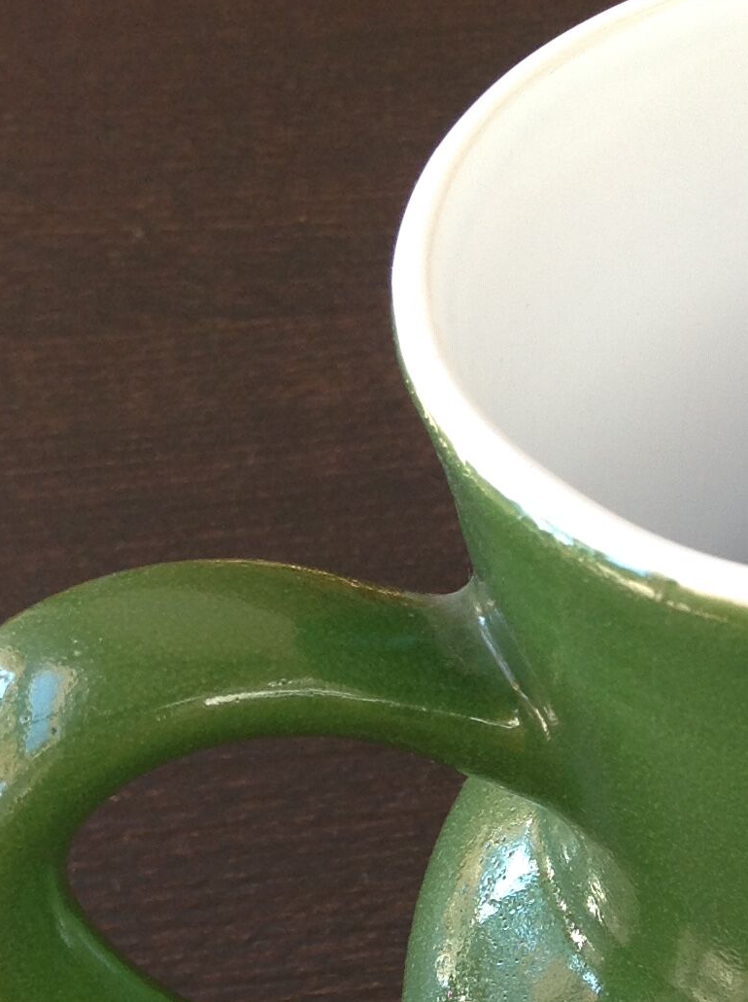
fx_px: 2542
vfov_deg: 21.3
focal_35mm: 88
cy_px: 1075
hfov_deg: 16.2
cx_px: 859
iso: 50
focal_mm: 4.28
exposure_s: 1/40
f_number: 2.4
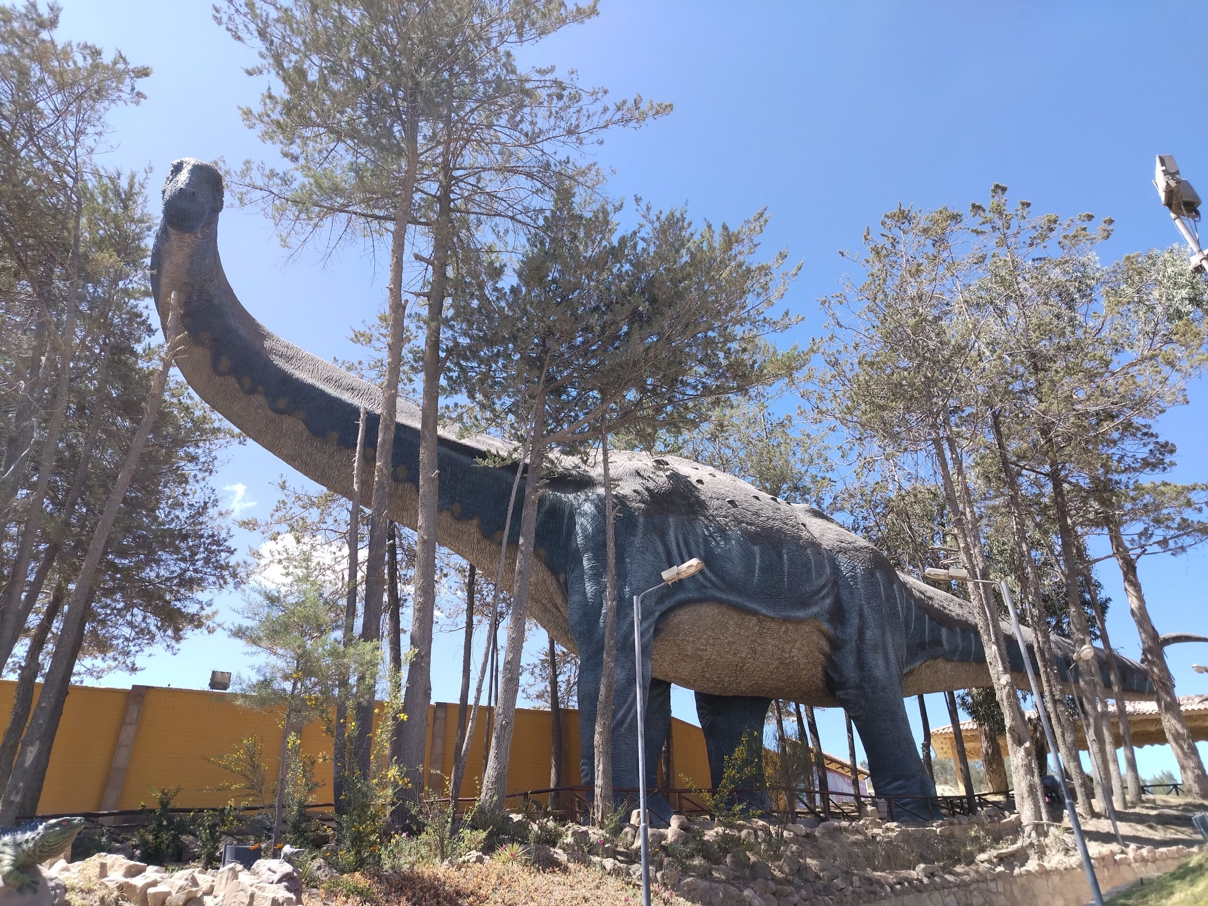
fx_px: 838
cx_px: 604
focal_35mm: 24
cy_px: 453
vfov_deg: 56.8
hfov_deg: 71.6
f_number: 1.75
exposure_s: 1/334
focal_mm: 5.25
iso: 100
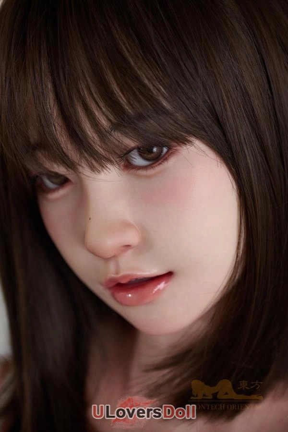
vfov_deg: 17.1
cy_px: 216
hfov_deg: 11.4
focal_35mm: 120
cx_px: 144
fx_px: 1440
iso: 250
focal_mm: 120
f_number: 4
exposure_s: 1/125
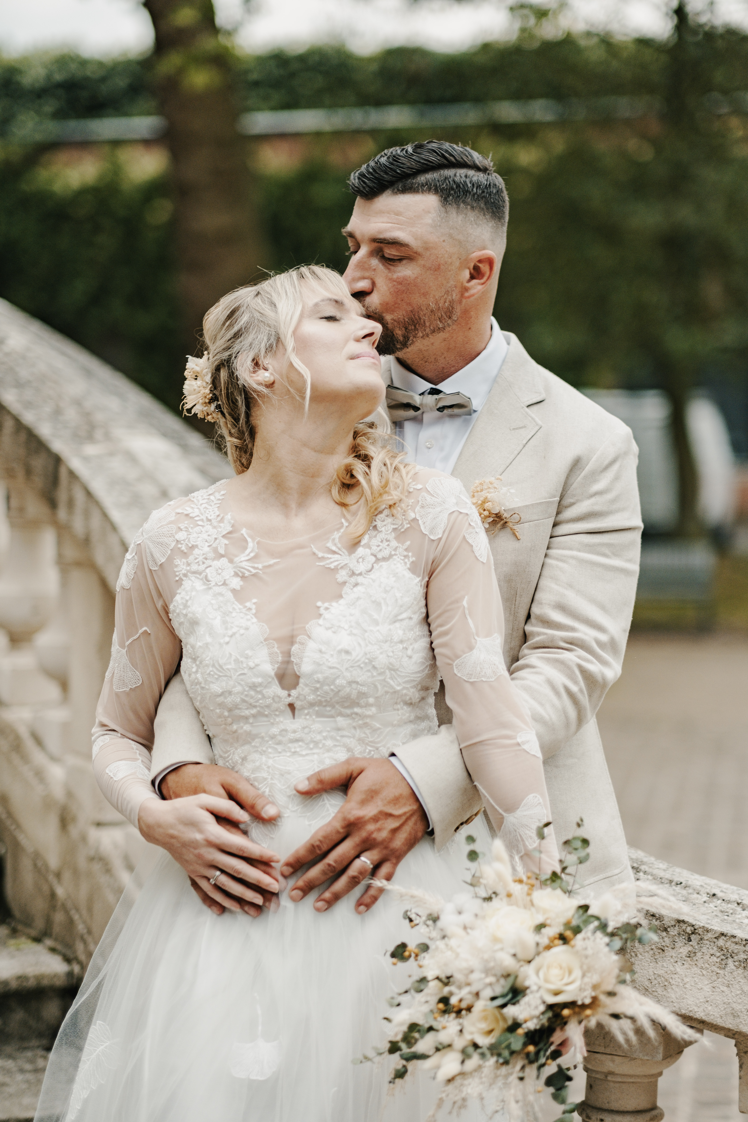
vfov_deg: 24.2
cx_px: 374
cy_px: 561
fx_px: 2618
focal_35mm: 84
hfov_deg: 16.3
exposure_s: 1/4000
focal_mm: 56
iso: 400
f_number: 1.4
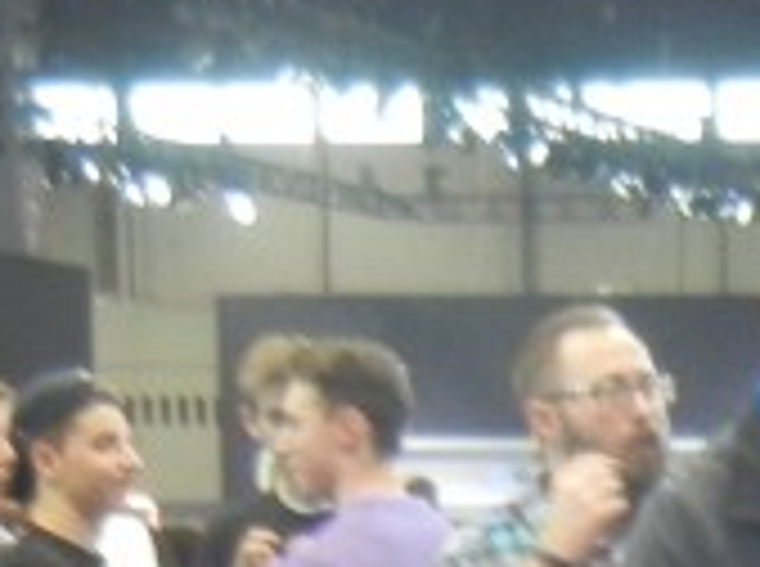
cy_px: 1372
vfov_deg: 6.0
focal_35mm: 237
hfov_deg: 8.1
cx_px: 1282
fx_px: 5192
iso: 400
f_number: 3.7
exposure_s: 1/30.8
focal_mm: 7.1
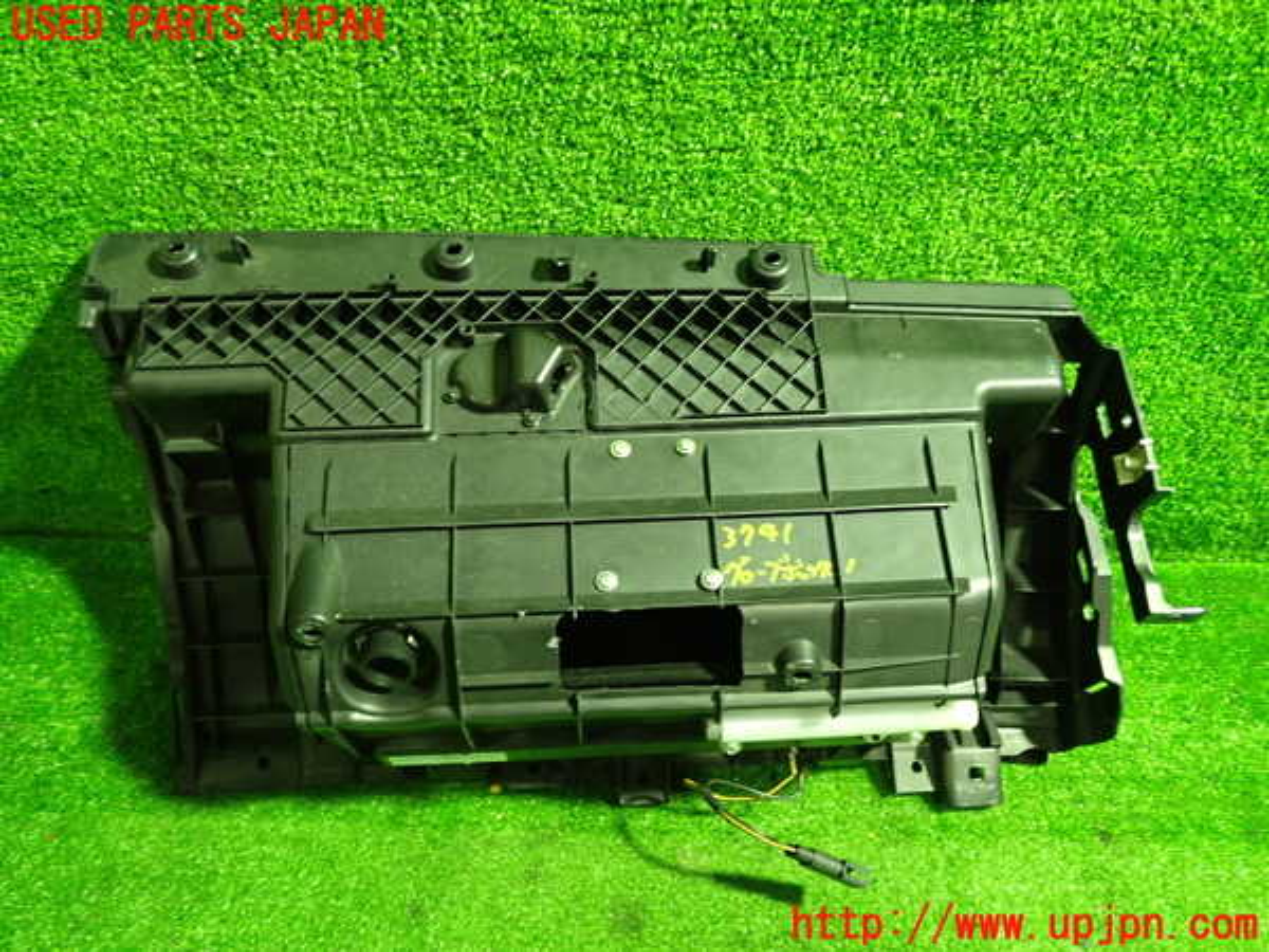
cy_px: 476
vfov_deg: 46.8
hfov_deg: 60.0
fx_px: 1100
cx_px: 634
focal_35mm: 30
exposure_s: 1/30
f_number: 2.3
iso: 800
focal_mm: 5.4
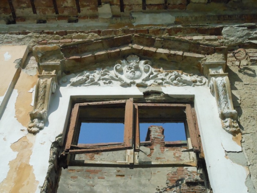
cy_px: 96
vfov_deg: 29.1
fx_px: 371
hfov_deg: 38.2
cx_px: 128
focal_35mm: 50
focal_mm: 8.9
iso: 800
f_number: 12.5
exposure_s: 1/1250
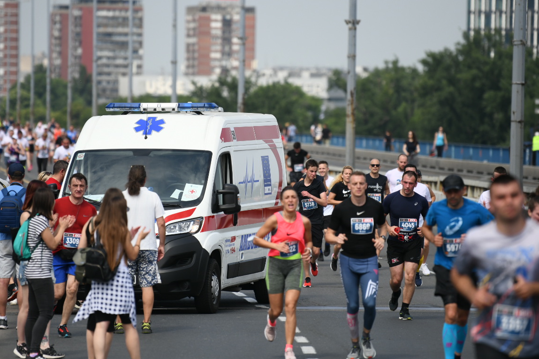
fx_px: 4222
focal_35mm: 282
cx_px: 248
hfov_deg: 7.3
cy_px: 150
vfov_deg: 4.9
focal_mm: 200
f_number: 3.2
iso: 400
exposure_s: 1/8000
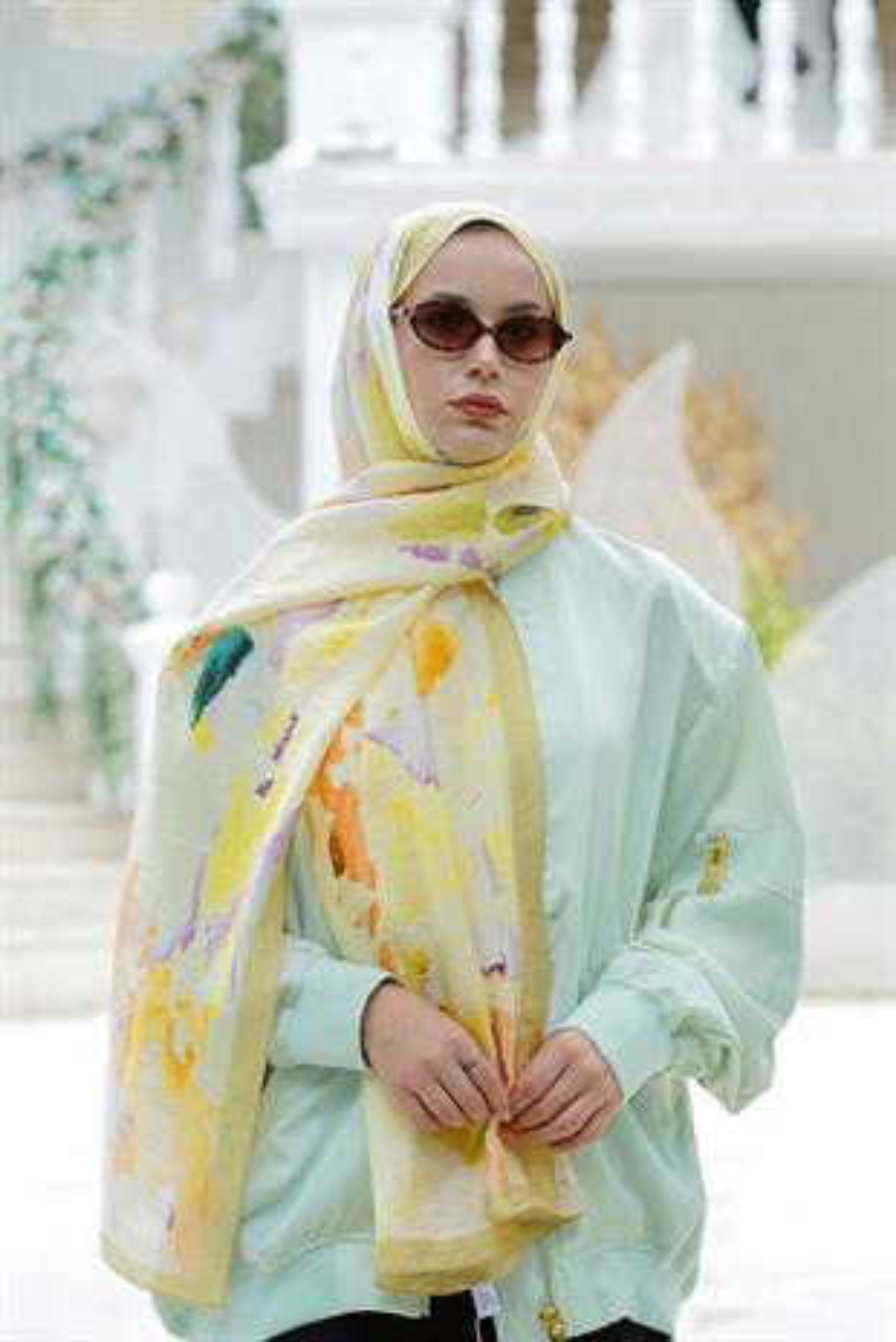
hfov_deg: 13.4
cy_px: 671
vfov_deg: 20.0
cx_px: 448
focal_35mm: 102
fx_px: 3802
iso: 200
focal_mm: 102
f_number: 5.6
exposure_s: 1/100
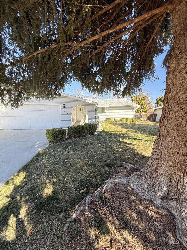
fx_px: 101
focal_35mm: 14
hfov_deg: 85.7
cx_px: 94
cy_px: 125
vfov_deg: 102.1
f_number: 2.2
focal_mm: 2.22
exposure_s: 1/336
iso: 64
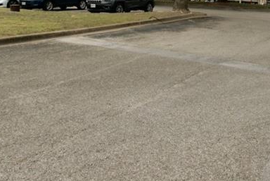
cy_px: -10
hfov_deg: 47.0
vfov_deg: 30.5
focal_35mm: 40
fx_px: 300
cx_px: 195
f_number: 6.3
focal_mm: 10
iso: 100
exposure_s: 1/60
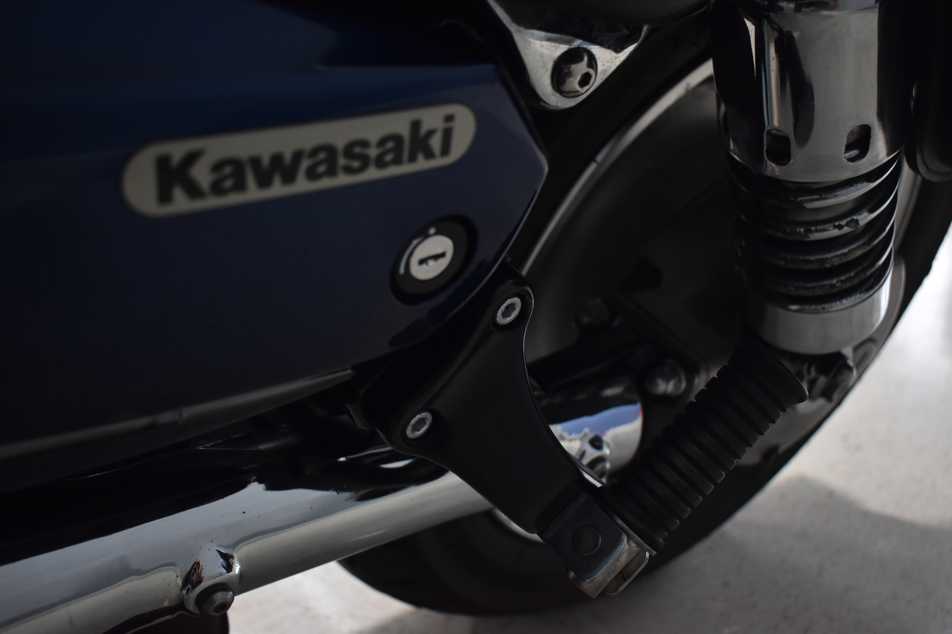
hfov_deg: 51.3
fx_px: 992
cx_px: 476
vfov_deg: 35.5
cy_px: 317
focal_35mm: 38
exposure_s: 1/60
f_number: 4
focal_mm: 25
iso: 800
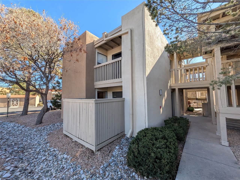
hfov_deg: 106.2
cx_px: 120
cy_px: 90
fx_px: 90
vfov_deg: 89.9
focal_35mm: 13
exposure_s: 1/313
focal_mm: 1.54
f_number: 2.2
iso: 24
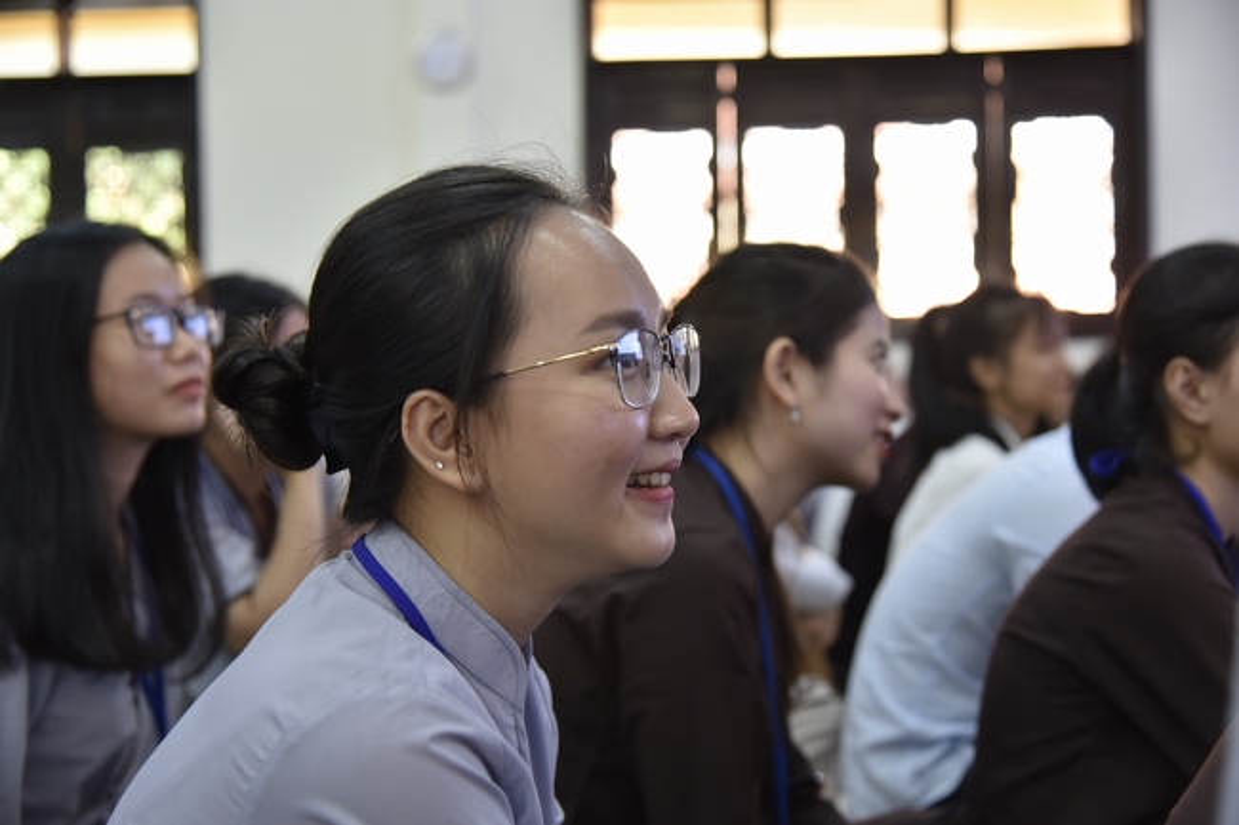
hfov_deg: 39.6
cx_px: 620
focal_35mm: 50
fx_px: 1720
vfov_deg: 27.0
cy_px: 412
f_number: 4
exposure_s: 1/50
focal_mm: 50
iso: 800
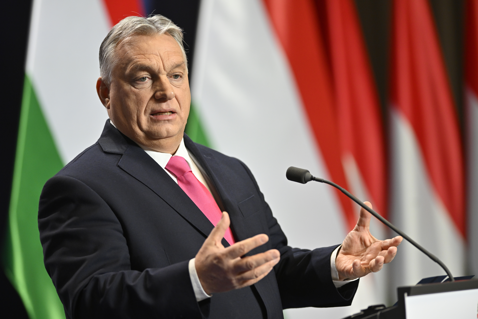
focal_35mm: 300
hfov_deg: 6.9
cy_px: 160
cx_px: 239
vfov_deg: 4.6
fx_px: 3983
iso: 1600
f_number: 2.8
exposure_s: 1/400
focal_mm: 300
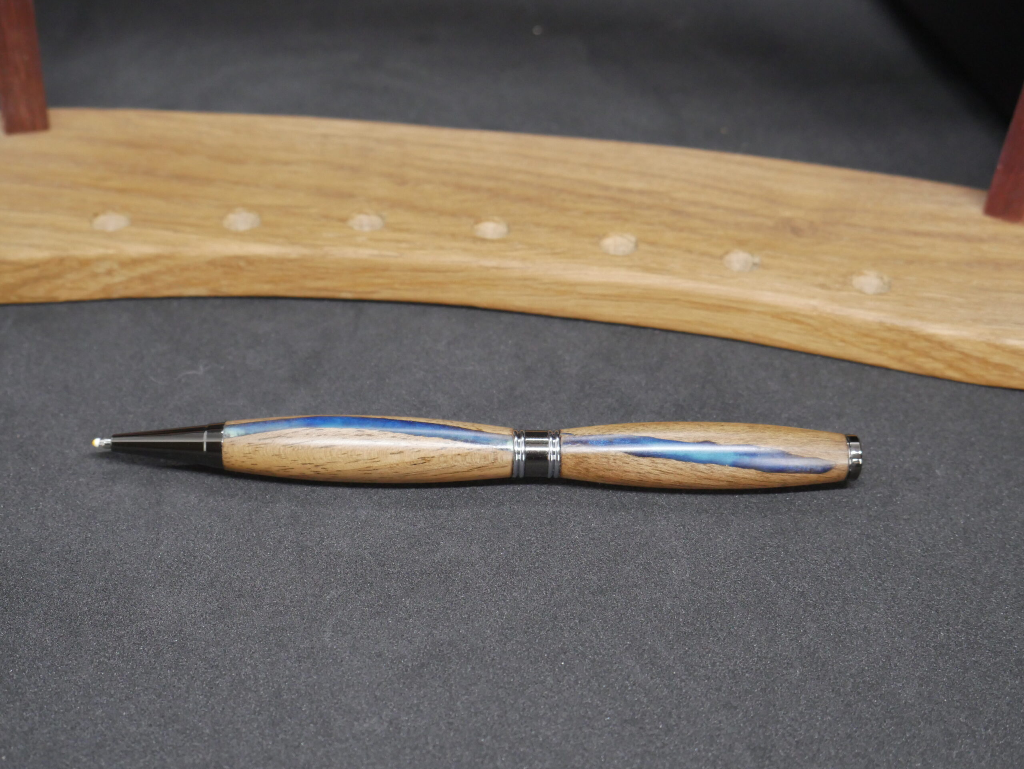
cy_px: 384
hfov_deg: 39.6
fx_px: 1420
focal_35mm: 48
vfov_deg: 30.3
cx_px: 512
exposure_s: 1/60
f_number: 5.6
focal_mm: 24
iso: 1600
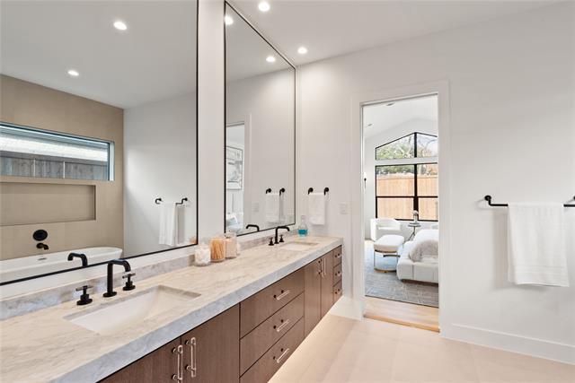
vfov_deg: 73.8
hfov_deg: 96.7
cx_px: 288
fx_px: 256
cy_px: 192
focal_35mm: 16
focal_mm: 16
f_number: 11
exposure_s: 1/40
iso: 500
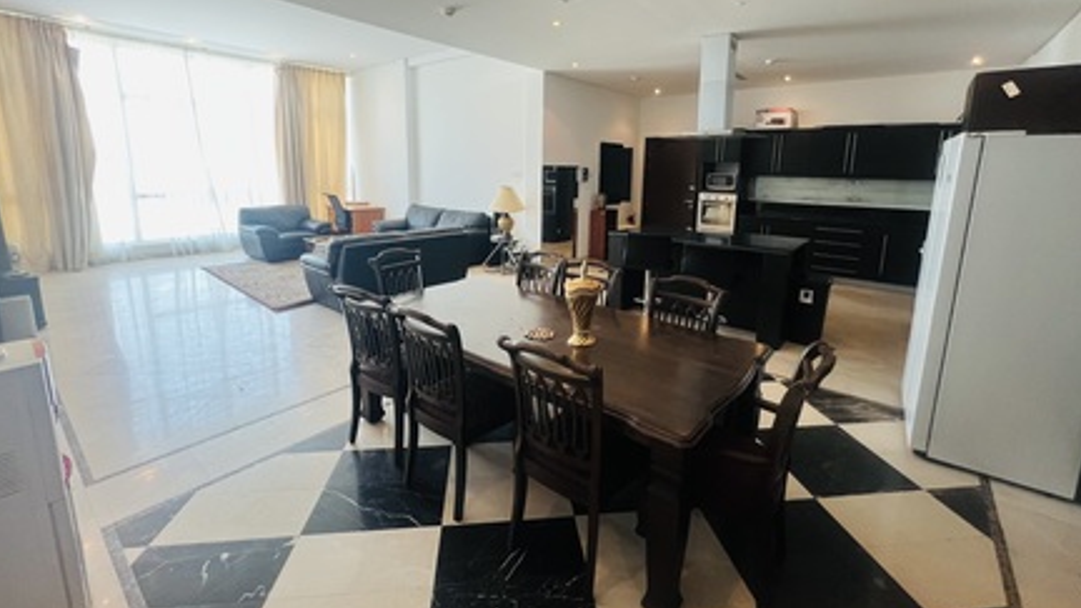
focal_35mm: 15
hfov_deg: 103.0
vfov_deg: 69.9
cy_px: 246
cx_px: 542
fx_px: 430
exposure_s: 1/100
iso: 160
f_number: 1.8
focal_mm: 1.57
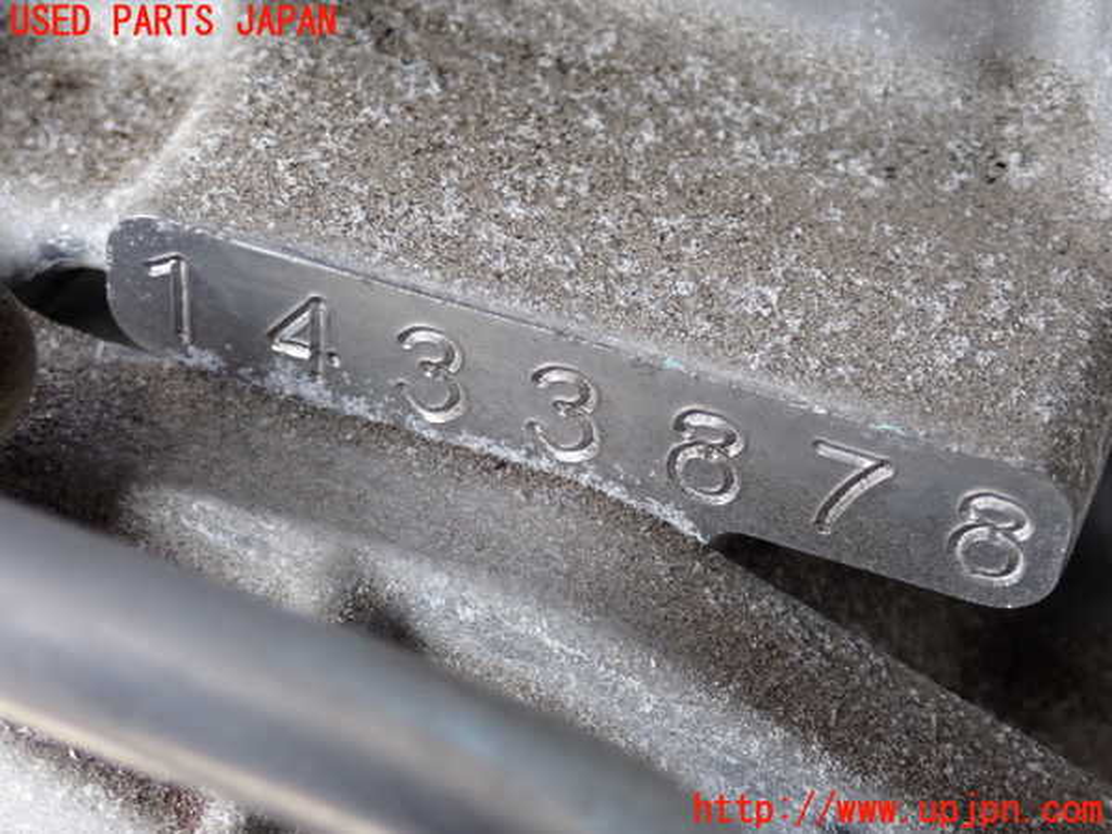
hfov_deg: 23.8
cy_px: 417
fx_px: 2634
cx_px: 556
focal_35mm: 82
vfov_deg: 18.0
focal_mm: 14.62
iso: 320
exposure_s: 1/80
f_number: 4.3
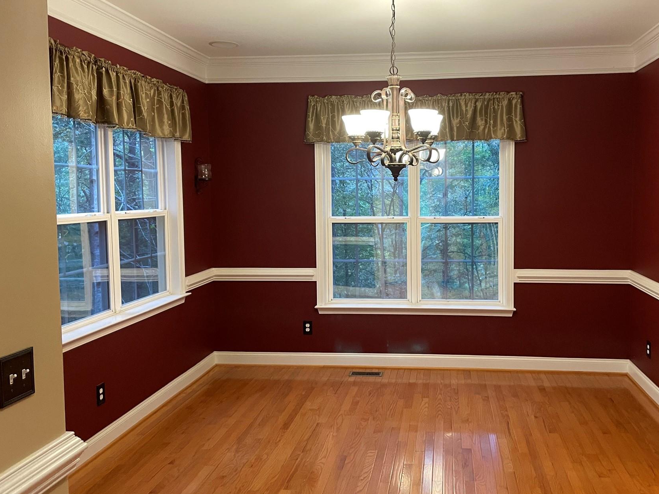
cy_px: 245
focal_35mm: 32
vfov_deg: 44.2
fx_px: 609
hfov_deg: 56.5
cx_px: 385
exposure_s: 1/60
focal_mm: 4.2
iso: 250
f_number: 1.6
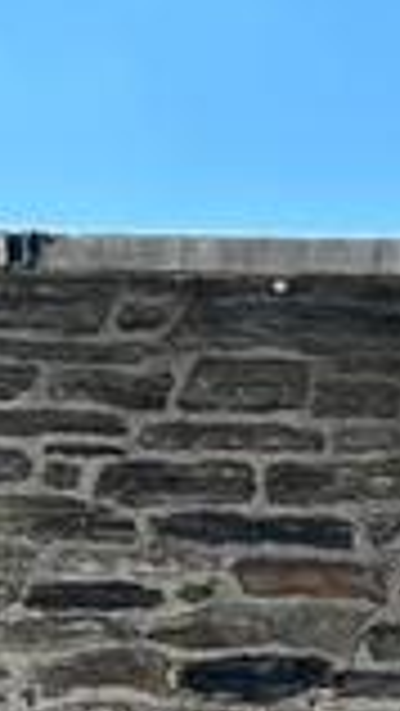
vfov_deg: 8.5
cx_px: 1429
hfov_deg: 4.7
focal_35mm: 239
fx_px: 4502
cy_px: 1516
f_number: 1.78
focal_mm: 6.86
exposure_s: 1/2028
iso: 80
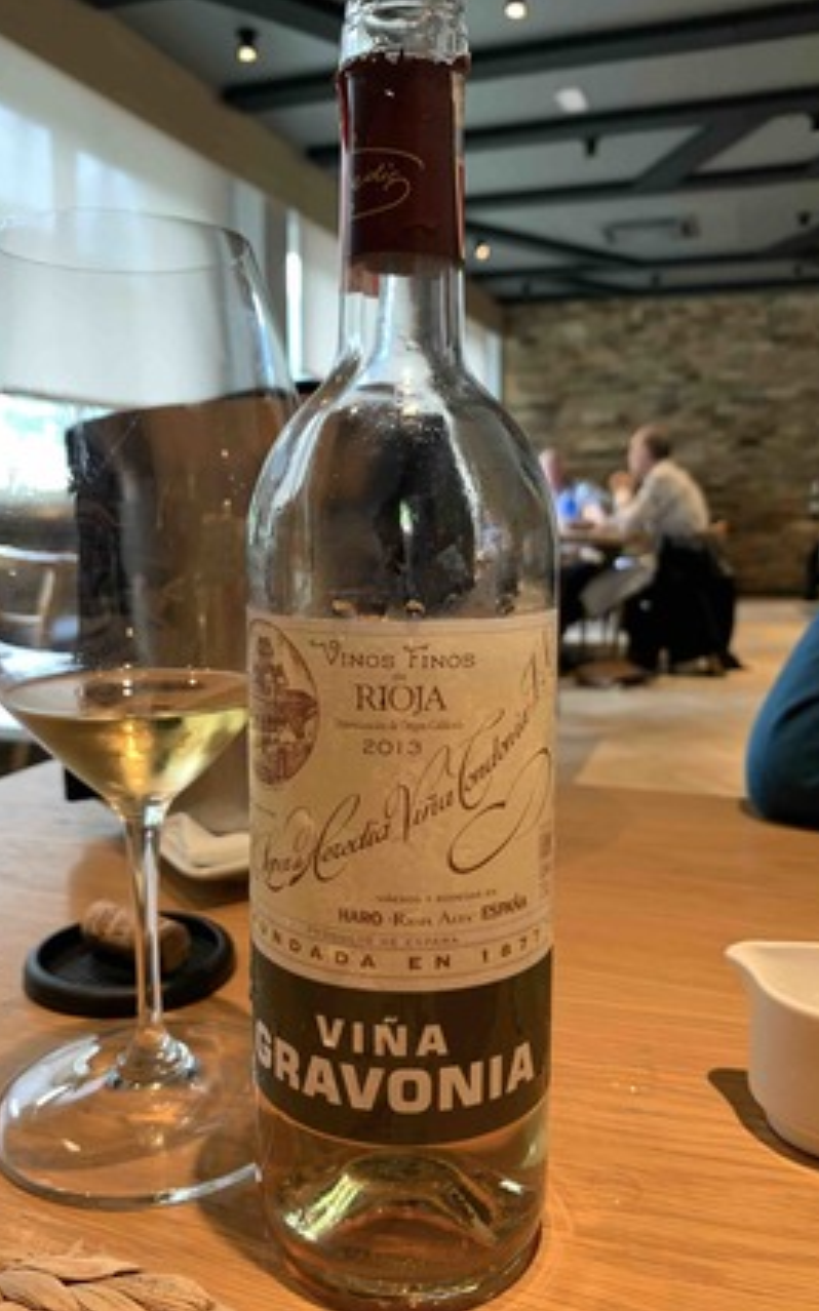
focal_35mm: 28
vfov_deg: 66.5
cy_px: 648
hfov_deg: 44.5
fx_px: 1001
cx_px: 380
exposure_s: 1/50
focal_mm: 4.25
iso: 160
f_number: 1.8
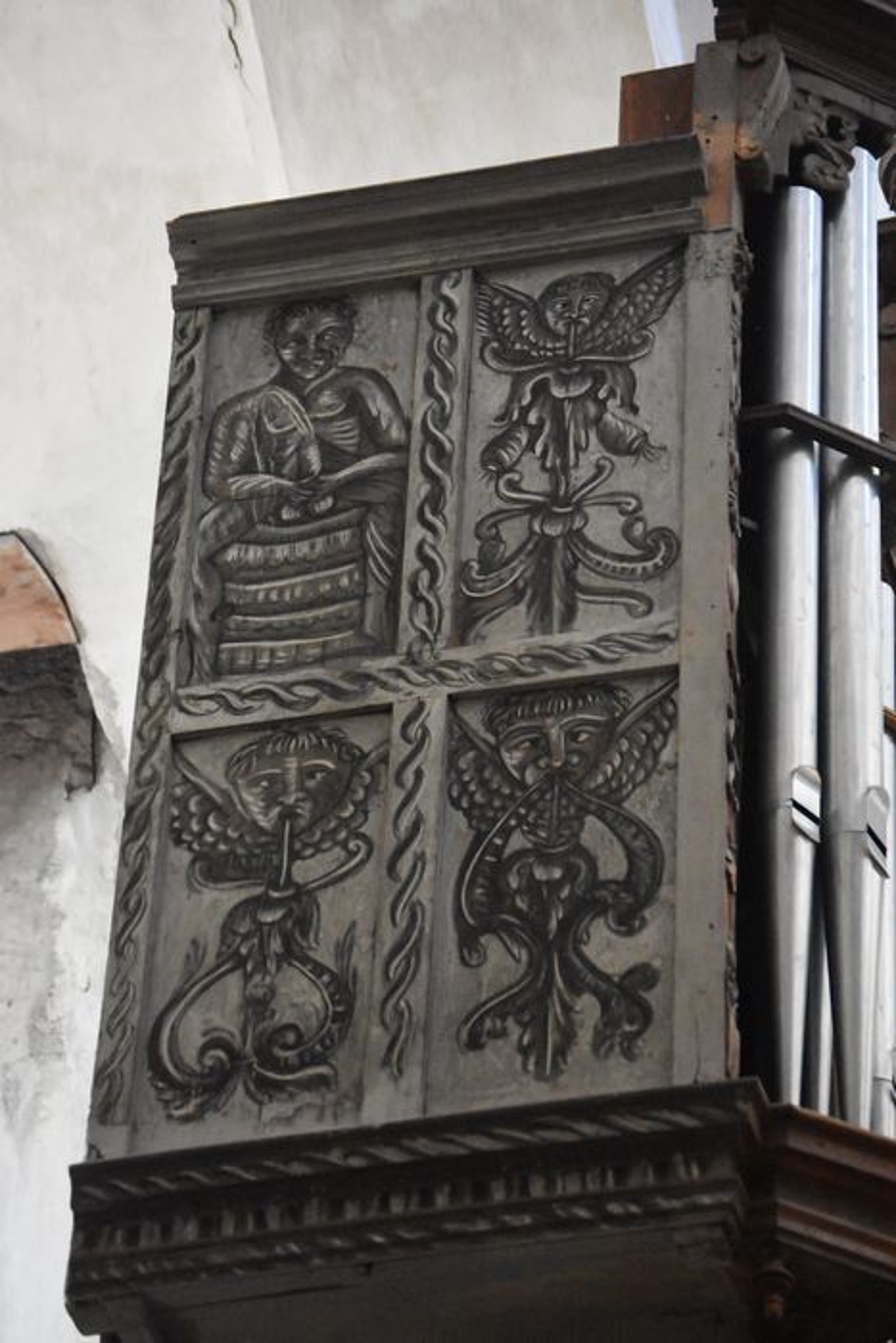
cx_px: 448
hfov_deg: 10.8
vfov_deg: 16.1
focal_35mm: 128
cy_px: 672
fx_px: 4757
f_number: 4.5
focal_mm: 85
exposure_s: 1/125
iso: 11400
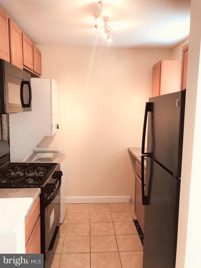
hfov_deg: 49.7
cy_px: 134
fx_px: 217
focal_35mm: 28
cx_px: 100
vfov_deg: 63.4
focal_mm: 3.99
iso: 25
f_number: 1.8
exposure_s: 1/40
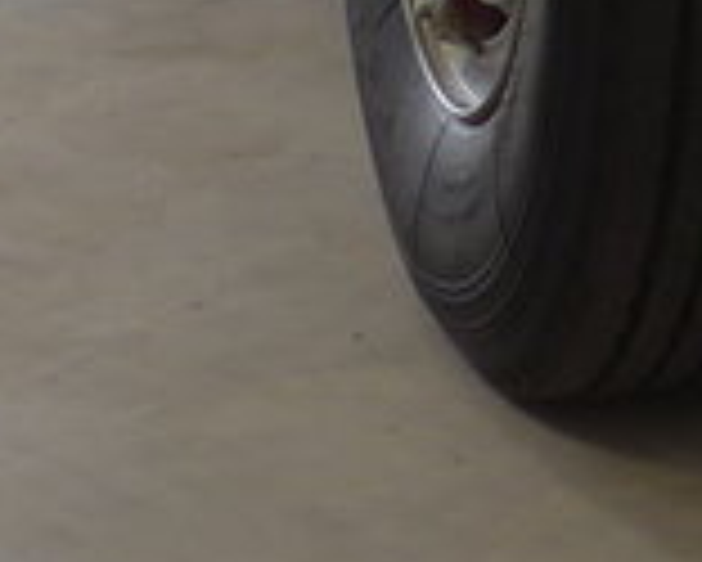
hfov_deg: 6.7
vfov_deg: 5.3
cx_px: 1750
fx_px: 5613
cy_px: -1349
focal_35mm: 270
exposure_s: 1/125
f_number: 2.4
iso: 80
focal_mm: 7.5
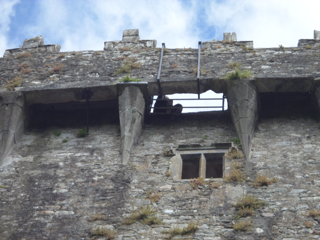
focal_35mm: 125
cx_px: 160
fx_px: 1156
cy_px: 120
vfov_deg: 11.9
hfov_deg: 15.8
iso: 80
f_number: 6.3
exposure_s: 1/180
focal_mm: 22.5
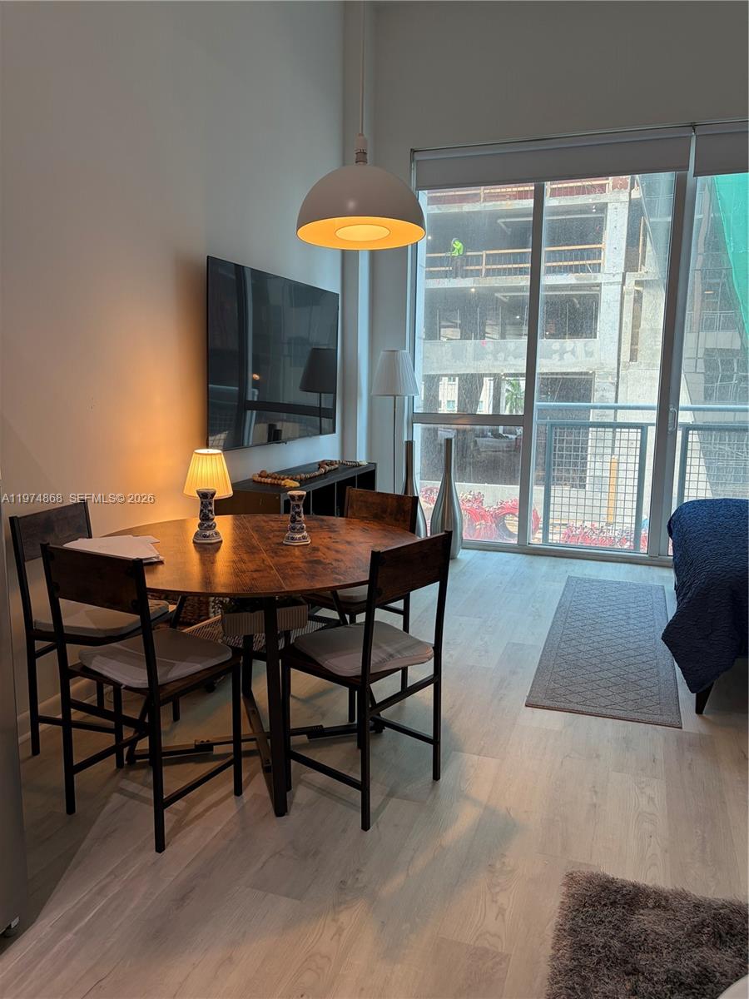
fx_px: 750
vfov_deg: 67.3
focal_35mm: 26
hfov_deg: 53.1
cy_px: 500
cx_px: 374
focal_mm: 5.96
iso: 100
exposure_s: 1/60
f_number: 1.6
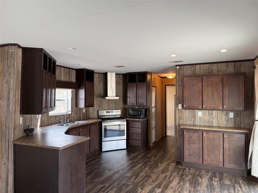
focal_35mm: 24
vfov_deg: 56.8
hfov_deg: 71.6
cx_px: 129
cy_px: 96
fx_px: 179
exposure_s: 1/120
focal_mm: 6.76
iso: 160
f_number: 1.78
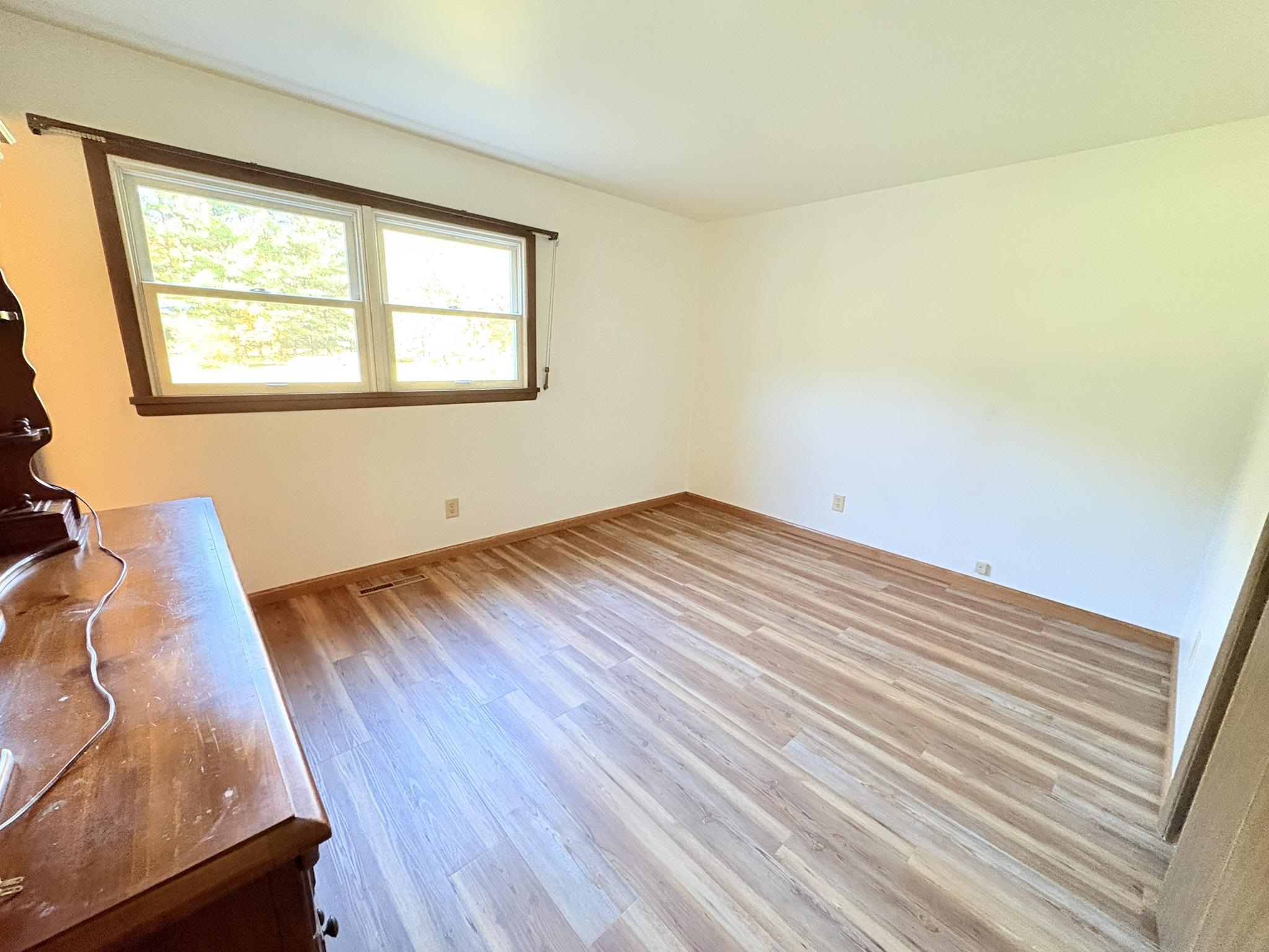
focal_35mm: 14
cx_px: 634
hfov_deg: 102.1
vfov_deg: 85.7
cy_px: 476
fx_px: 513
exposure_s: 1/40
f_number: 2.2
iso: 640
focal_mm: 2.22
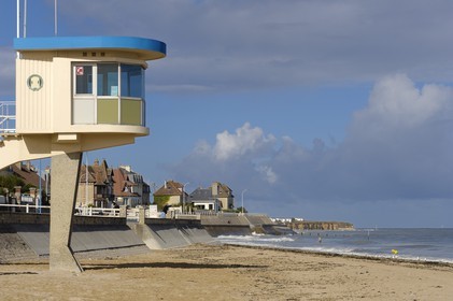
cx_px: 226
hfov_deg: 19.5
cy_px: 150
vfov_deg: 13.0
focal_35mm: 105
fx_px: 1320
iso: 100
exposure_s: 1/320
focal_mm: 70
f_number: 9
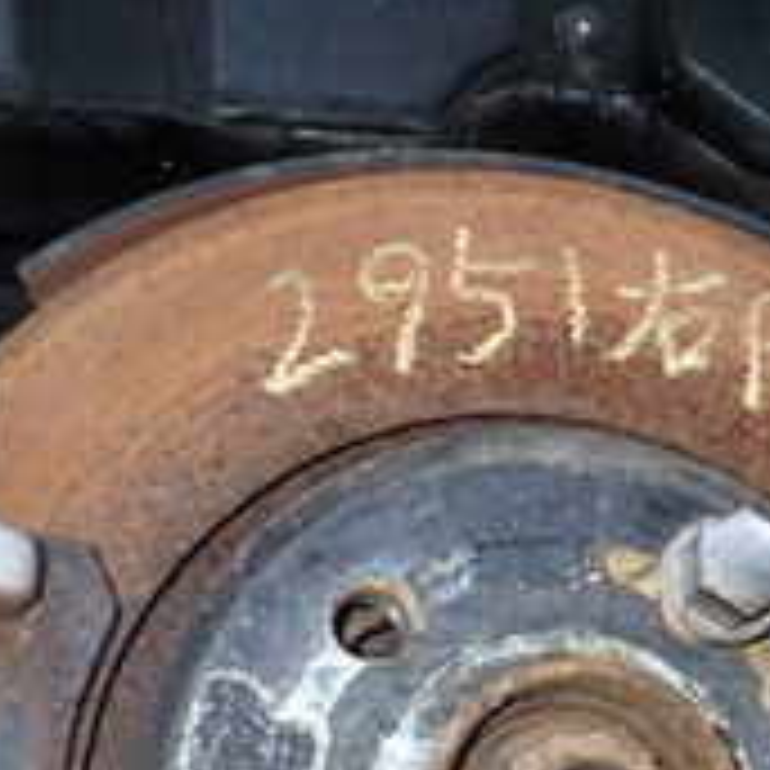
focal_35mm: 93
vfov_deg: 18.1
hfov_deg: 17.6
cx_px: 968
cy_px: 815
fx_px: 2340
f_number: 6.3
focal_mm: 5.4
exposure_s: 1/30
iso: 200
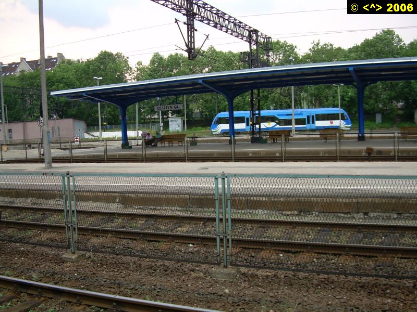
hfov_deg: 49.0
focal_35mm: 38
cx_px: 208
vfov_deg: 37.7
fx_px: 458
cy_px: 156
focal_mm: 6.3
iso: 50
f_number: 2.8
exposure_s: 1/210
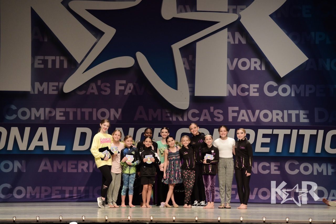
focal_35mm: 160
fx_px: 1492
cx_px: 168
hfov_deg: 12.8
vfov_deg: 8.6
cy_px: 112
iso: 3200
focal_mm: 160
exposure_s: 1/1250
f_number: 3.2
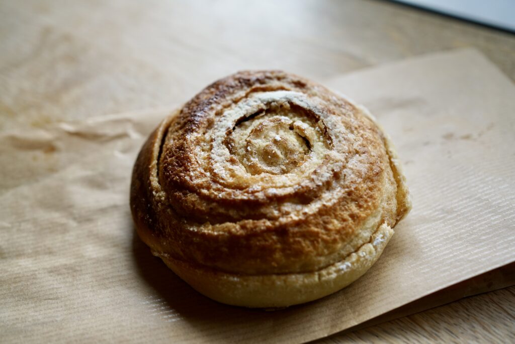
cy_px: 172
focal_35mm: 35
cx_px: 258
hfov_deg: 54.4
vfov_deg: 37.9
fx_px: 501
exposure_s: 1/400
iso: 400
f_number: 3.5
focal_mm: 35
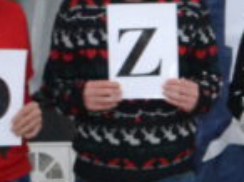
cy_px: 41
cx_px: 630
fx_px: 1710
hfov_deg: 7.5
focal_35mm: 243
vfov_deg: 6.1
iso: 2000
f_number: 4
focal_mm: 24
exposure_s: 1/60
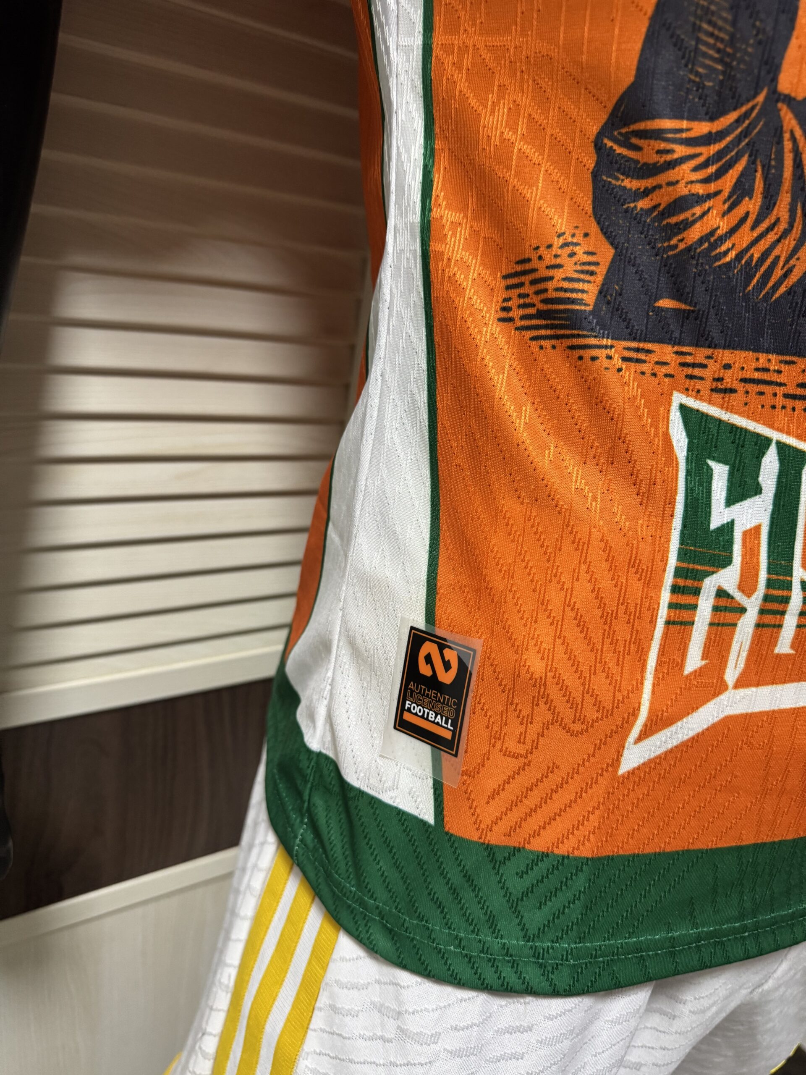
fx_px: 745
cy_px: 538
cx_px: 403
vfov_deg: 71.6
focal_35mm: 24
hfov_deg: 56.8
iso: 320
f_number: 1.78
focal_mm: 6.76
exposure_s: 1/60
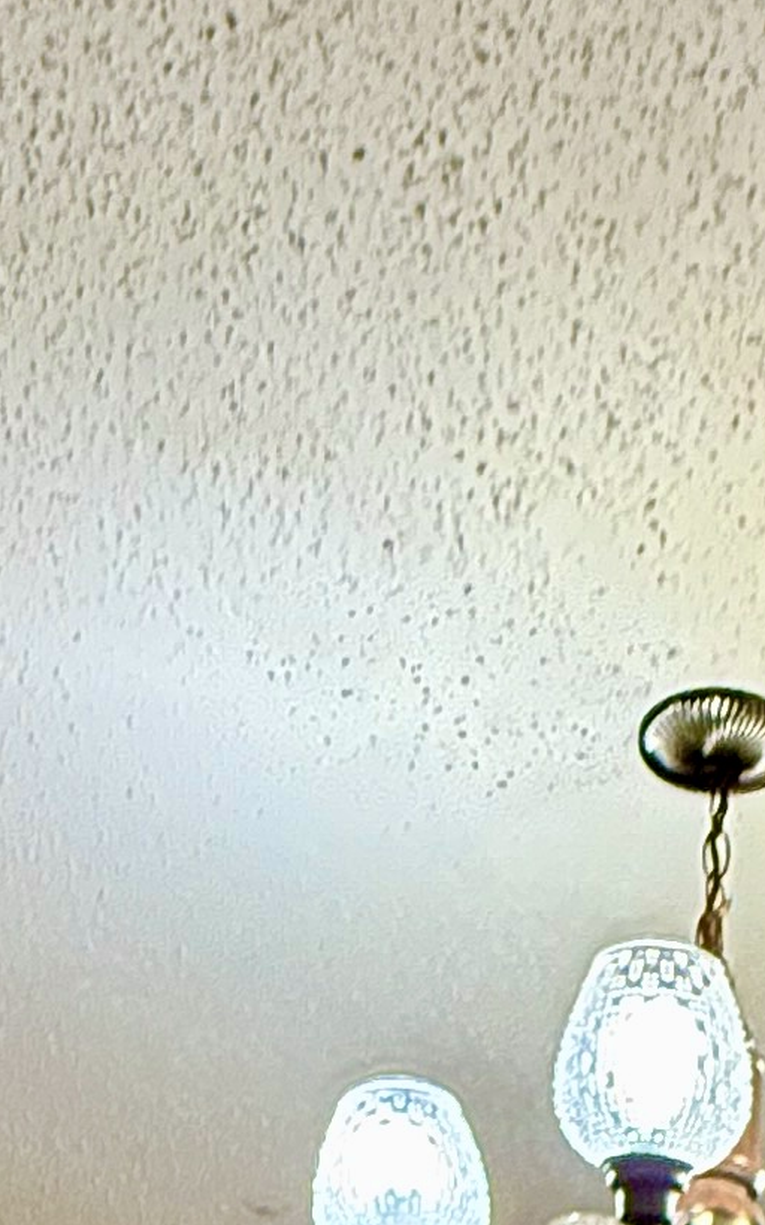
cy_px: 2471
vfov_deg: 18.3
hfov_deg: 17.6
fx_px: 2437
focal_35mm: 73
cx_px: 678
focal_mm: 2.22
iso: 500
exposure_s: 1/60
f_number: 2.2
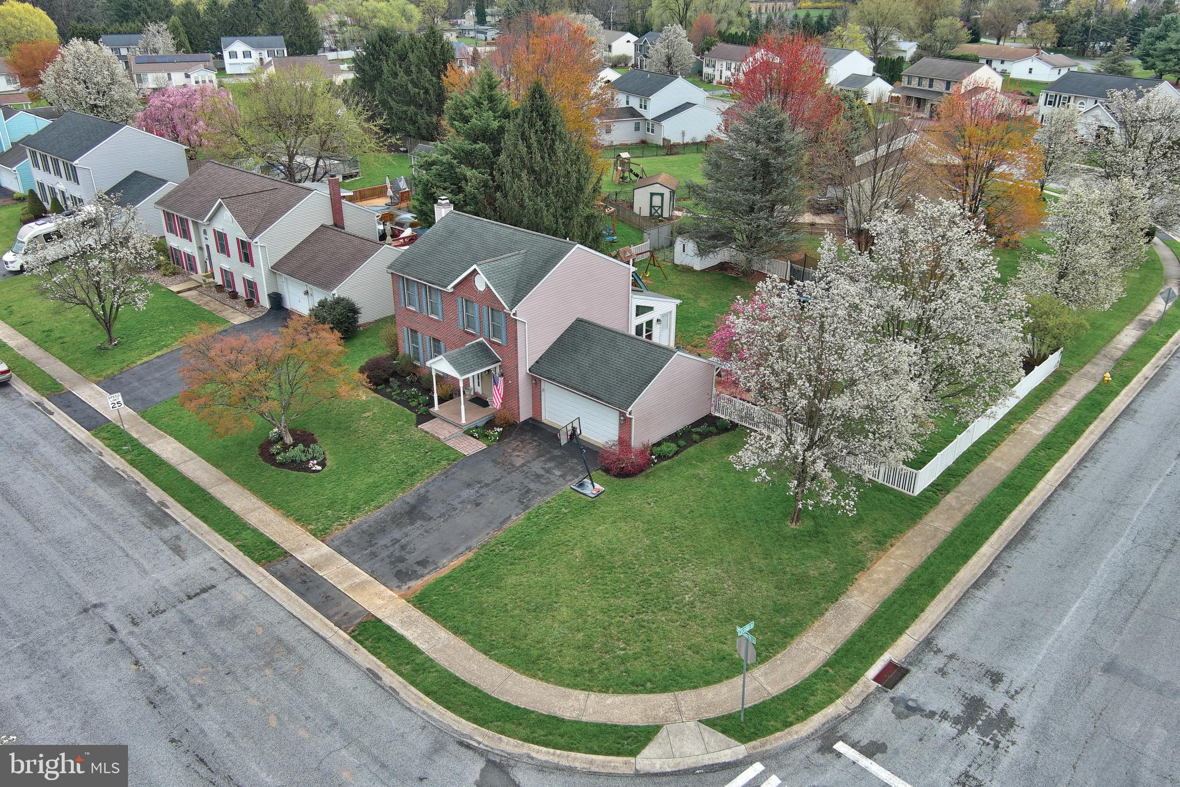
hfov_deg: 63.7
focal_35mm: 29
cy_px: 394
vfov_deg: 45.0
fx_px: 951
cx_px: 590
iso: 100
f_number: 2.8
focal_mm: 10.6
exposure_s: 1/1040
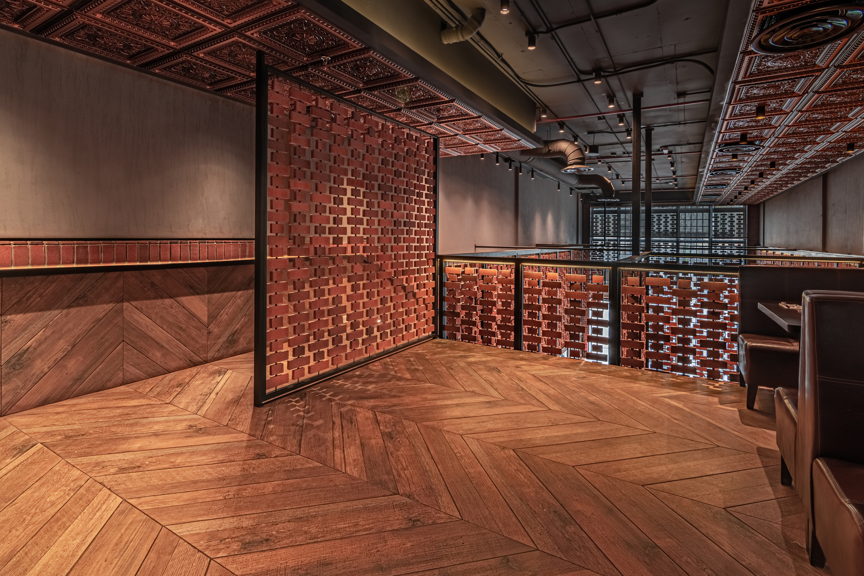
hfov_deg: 95.0
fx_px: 396
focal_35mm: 16
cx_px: 432
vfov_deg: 72.0
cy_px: 288
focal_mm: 11
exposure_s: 1/15
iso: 100
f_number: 8
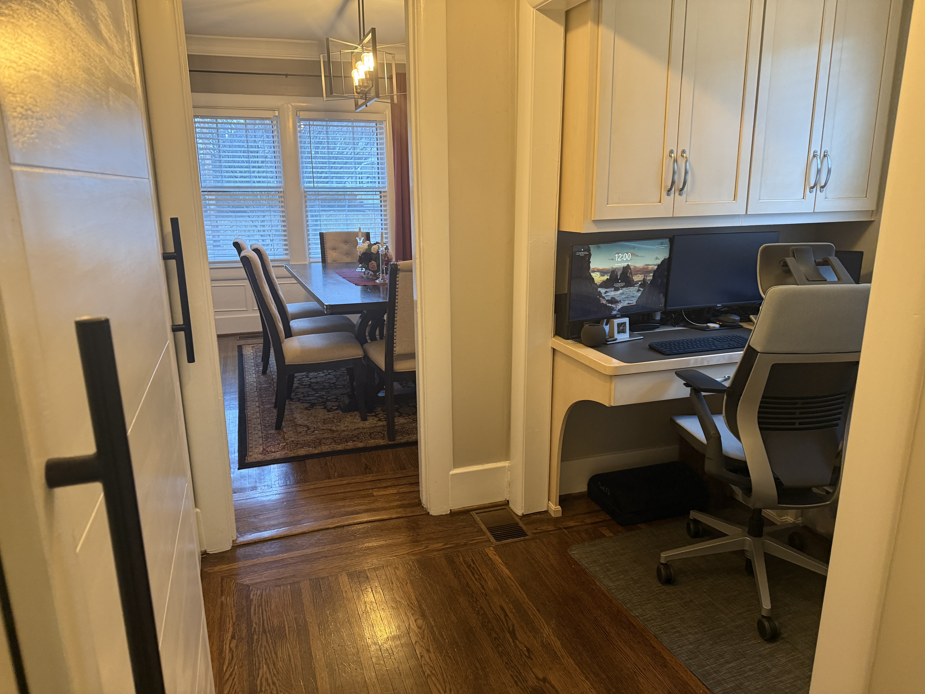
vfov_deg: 56.8
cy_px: 347
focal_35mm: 24
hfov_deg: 71.6
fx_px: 641
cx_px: 462
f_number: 1.78
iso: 320
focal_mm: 6.76
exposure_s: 1/60
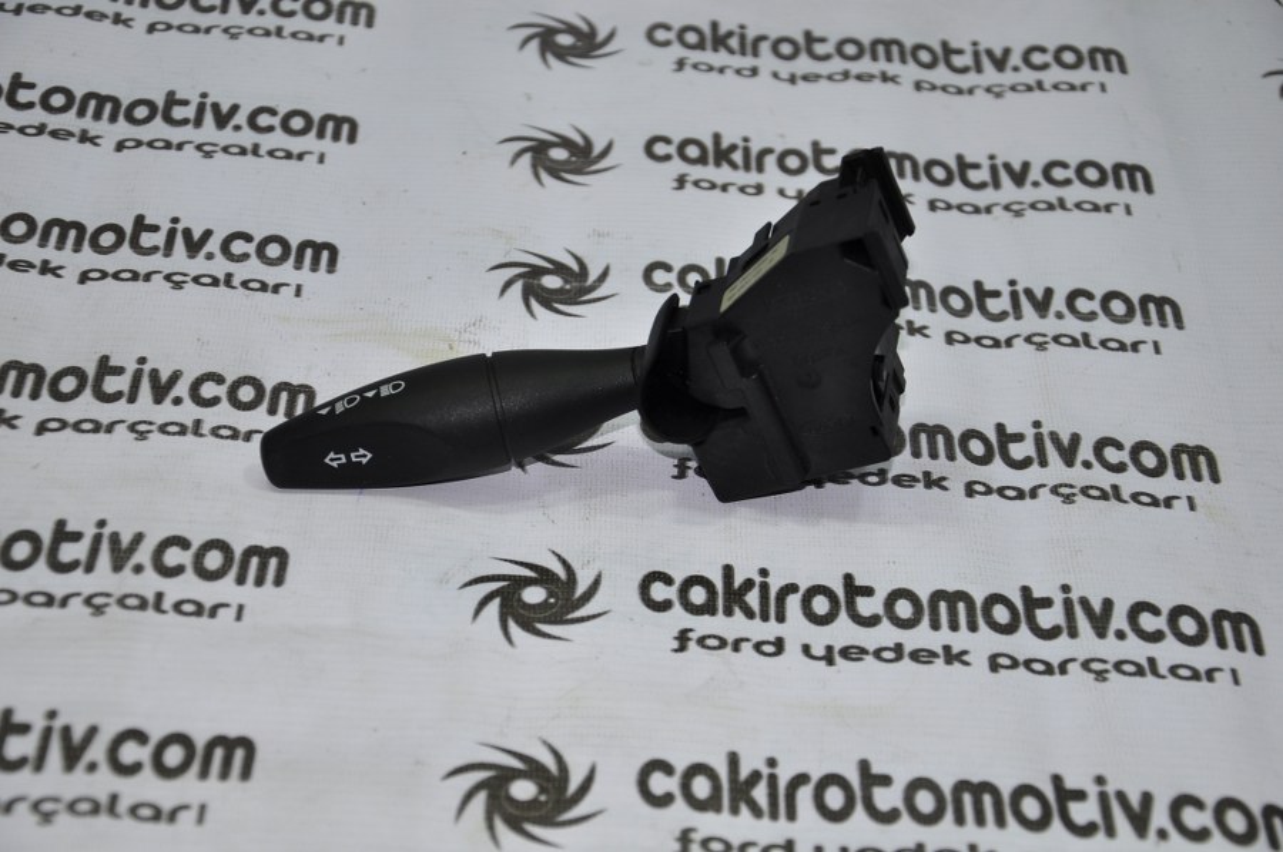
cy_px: 426
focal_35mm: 87
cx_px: 642
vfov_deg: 15.7
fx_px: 3097
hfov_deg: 23.4
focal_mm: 58
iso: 200
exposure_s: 1/60
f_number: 5
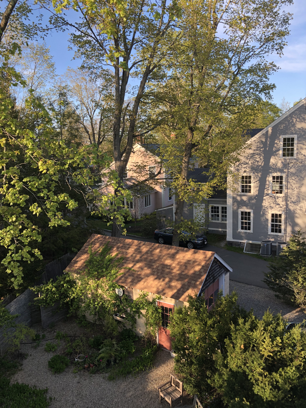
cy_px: 204
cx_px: 153
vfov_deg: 63.4
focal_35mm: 28
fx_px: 330
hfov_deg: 49.7
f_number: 1.8
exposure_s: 1/309
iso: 20
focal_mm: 3.99
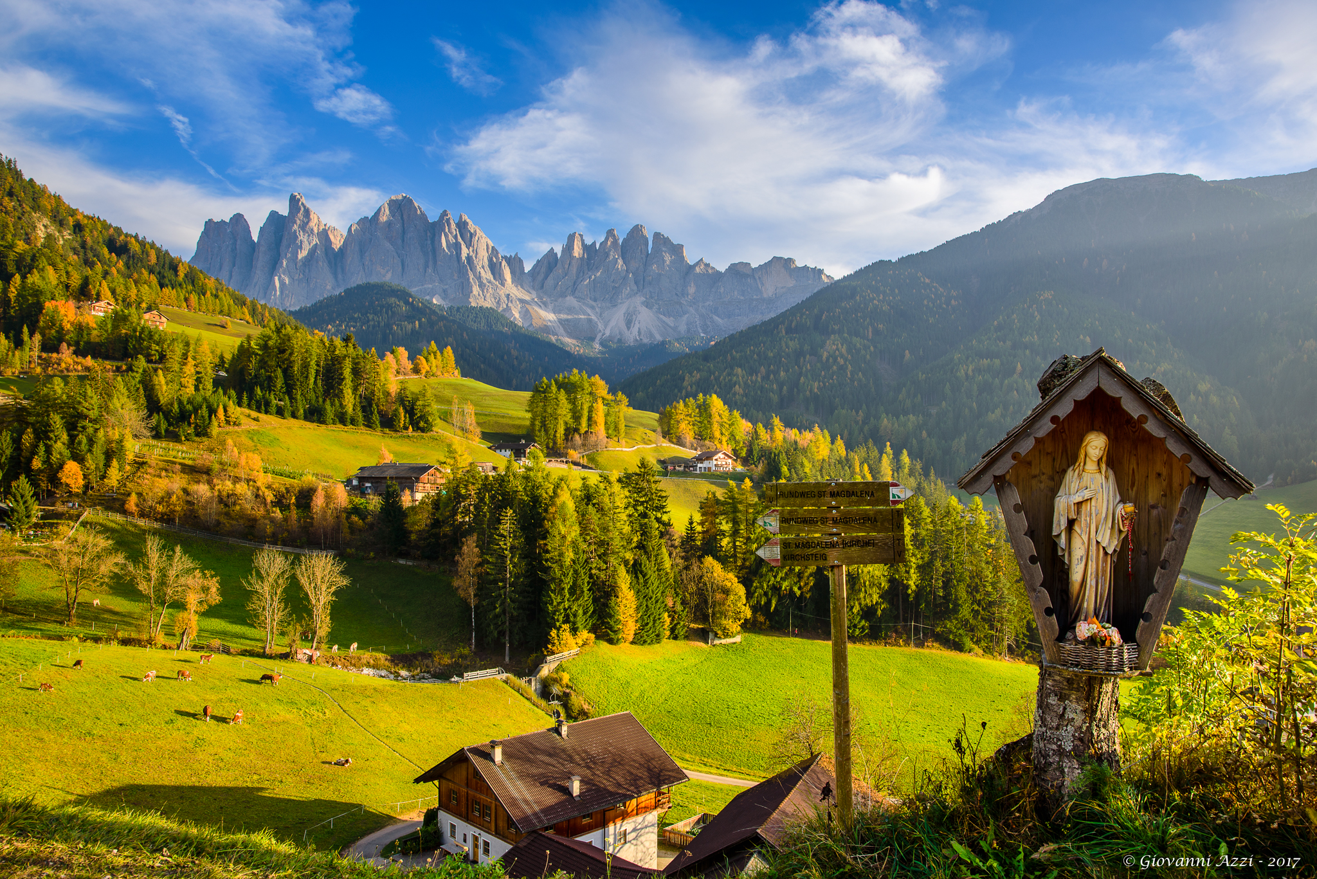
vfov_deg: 53.2
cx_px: 658
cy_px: 440
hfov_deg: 73.7
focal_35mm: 24
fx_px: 878
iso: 100
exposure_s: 1/30
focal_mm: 24
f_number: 11
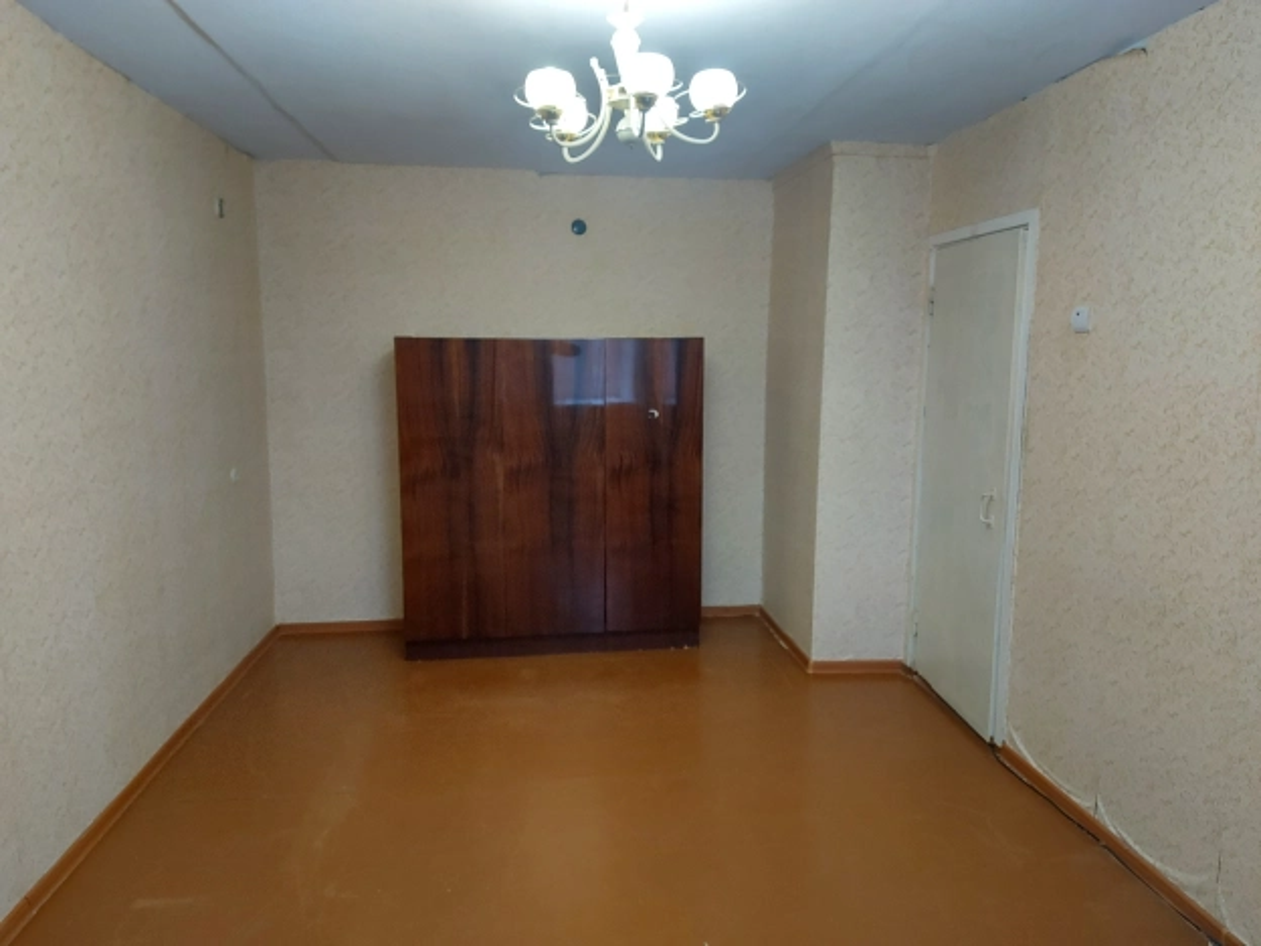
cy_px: 473
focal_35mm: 24
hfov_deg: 71.6
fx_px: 874
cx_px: 630
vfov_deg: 56.8
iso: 320
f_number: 1.8
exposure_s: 1/25
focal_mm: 5.23
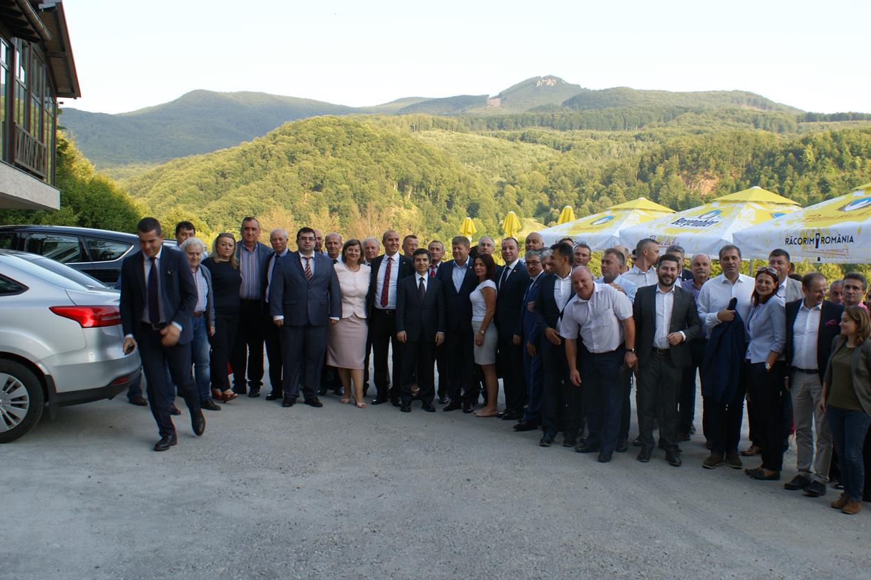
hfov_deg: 52.8
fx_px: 870
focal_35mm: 36
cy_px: 279
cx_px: 521
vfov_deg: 36.8
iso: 100
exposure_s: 1/60
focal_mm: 18
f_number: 6.3
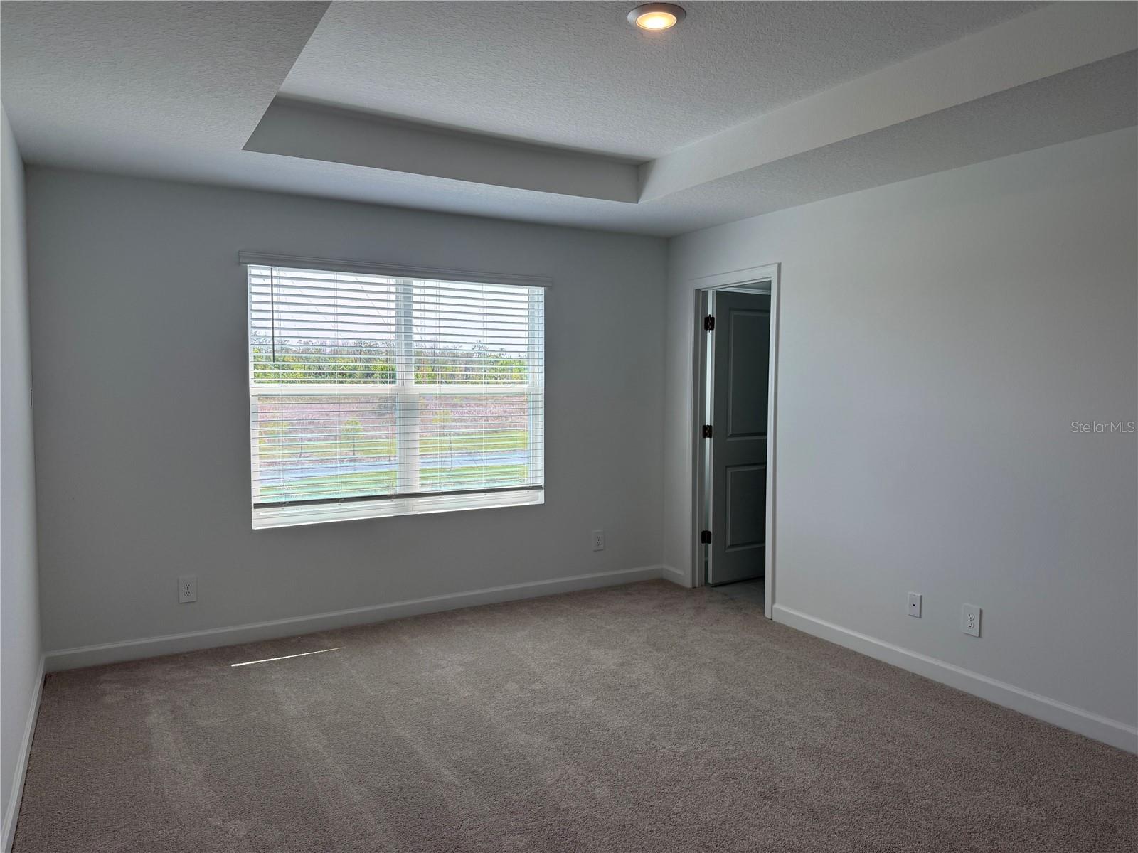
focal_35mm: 24
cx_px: 569
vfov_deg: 56.8
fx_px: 789
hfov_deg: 71.6
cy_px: 426
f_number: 1.78
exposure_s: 1/695
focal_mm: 6.76
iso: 100
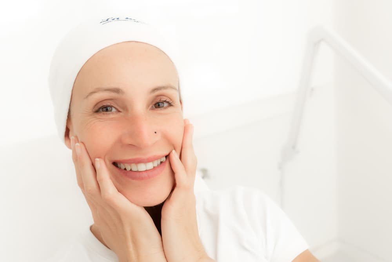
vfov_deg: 33.4
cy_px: 131
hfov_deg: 48.4
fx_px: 436
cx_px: 196
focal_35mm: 40
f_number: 6.3
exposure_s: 1/60
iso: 640
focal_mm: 40
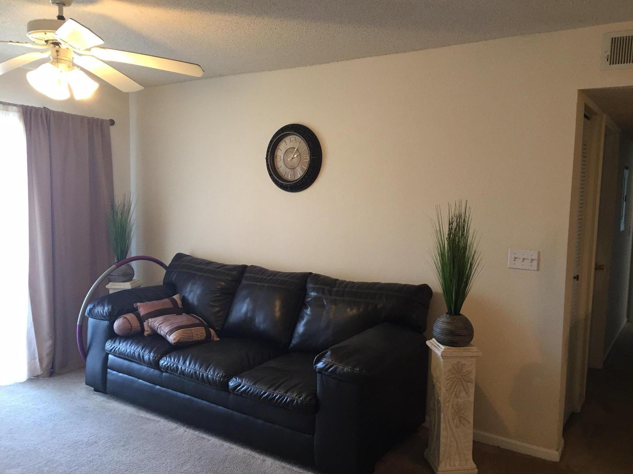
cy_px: 237
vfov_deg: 48.2
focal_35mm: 29
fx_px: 530
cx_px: 316
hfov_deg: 61.7
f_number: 2.2
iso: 200
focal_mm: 4.15
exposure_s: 1/30
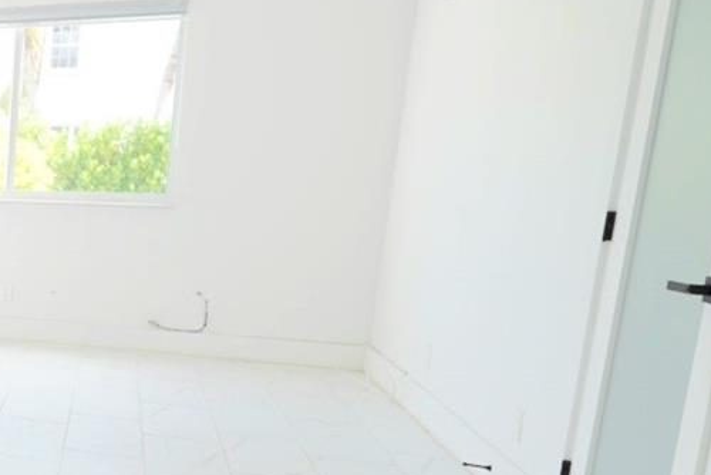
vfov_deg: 28.0
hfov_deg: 26.4
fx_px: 949
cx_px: -410
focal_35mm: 48
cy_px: 288
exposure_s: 1/60.2
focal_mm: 10
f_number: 4
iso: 250
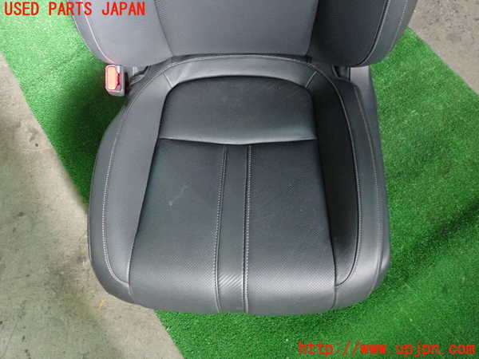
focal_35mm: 30
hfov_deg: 60.0
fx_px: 415
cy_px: 180
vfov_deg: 46.8
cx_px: 240
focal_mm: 5.5
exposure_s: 1/100
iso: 800
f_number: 2.3
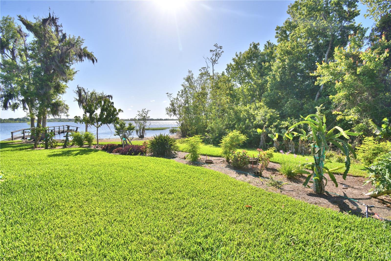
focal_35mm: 15
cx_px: 196
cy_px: 130
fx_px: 163
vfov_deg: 77.3
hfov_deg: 100.4
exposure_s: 1/250
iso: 100
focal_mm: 10
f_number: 11
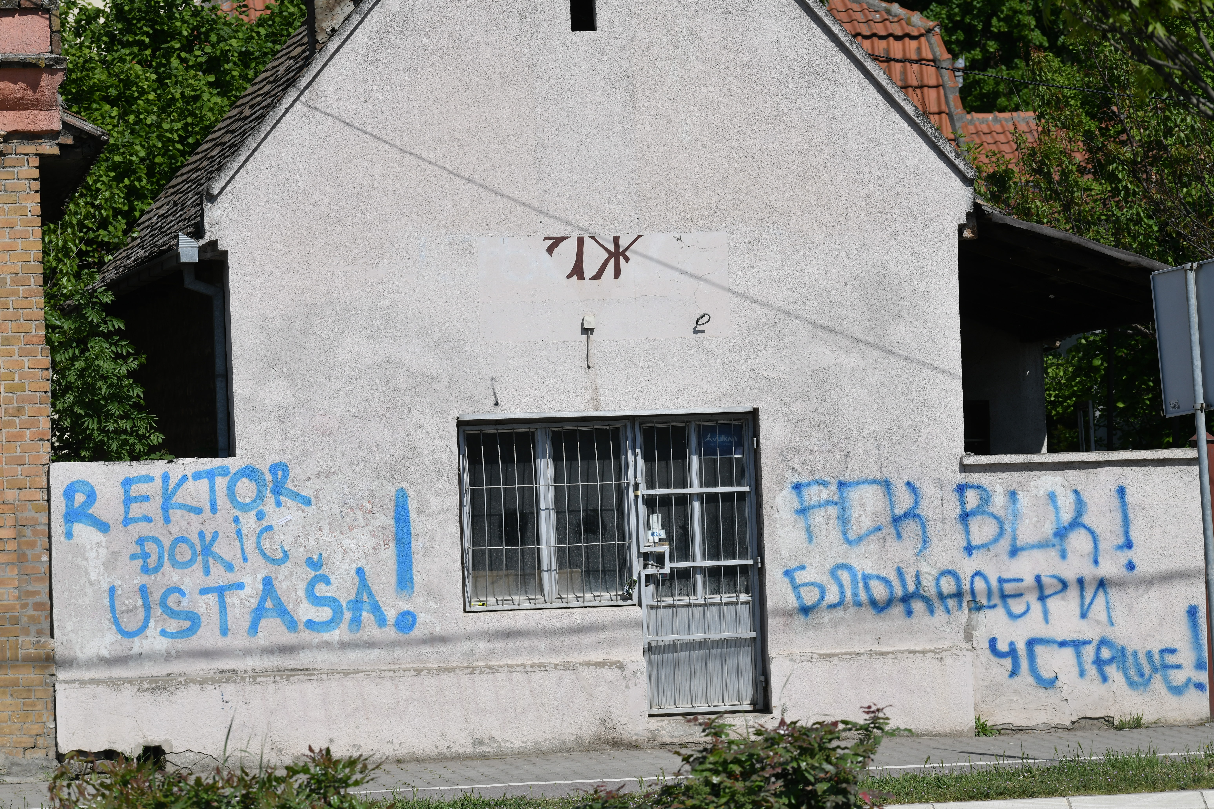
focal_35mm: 145
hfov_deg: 14.2
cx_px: 607
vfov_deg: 9.5
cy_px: 404
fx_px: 4889
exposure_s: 1/1600
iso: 250
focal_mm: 145
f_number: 8
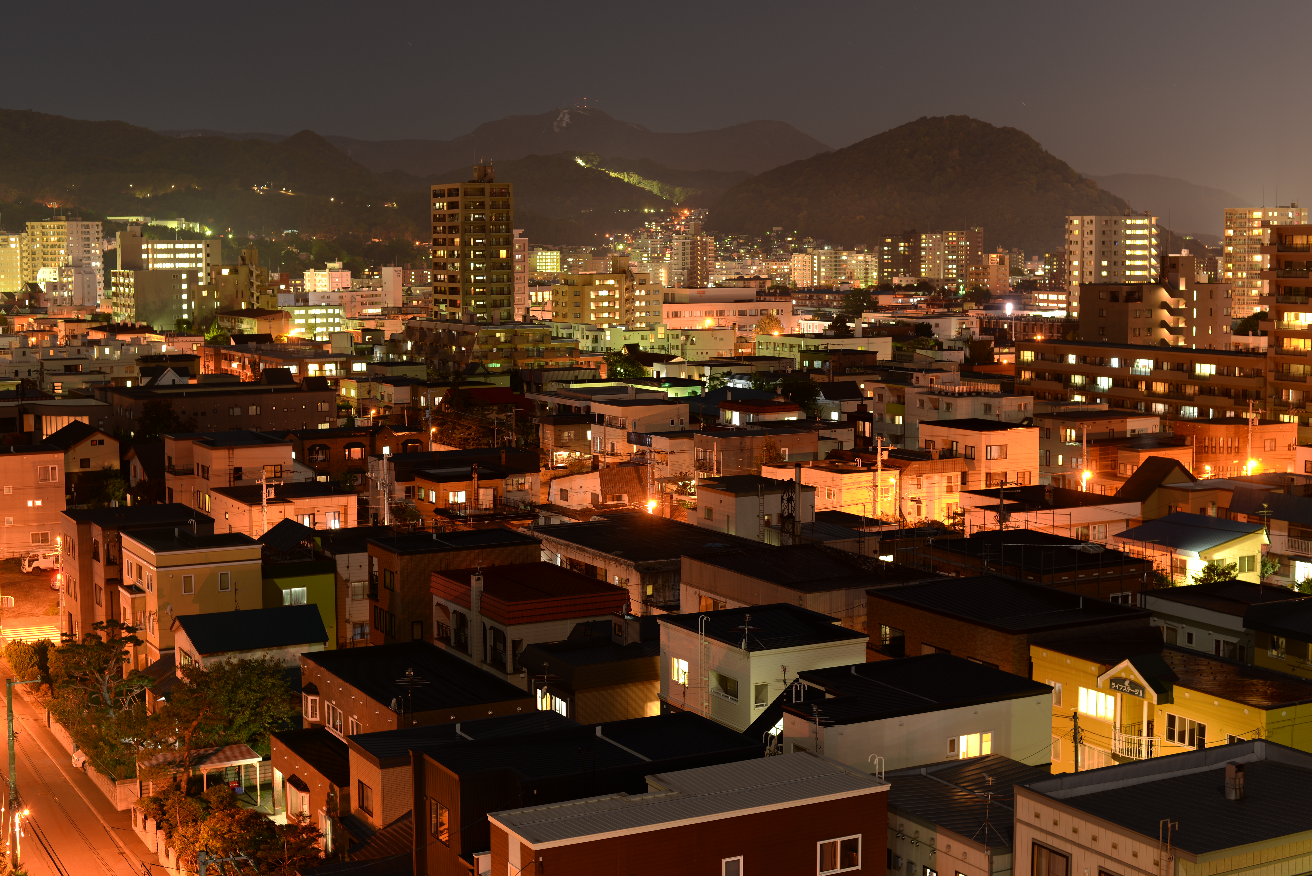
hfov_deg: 39.6
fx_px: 1823
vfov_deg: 27.0
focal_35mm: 50
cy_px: 438
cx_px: 656
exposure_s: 30
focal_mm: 50
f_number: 4.5
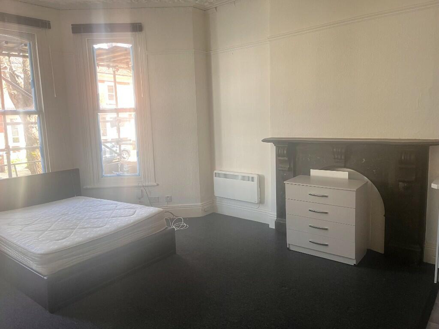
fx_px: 330
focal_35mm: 26
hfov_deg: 67.3
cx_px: 220
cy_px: 164
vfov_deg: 53.1
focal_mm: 5.1
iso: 125
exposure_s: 1/84
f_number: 1.6
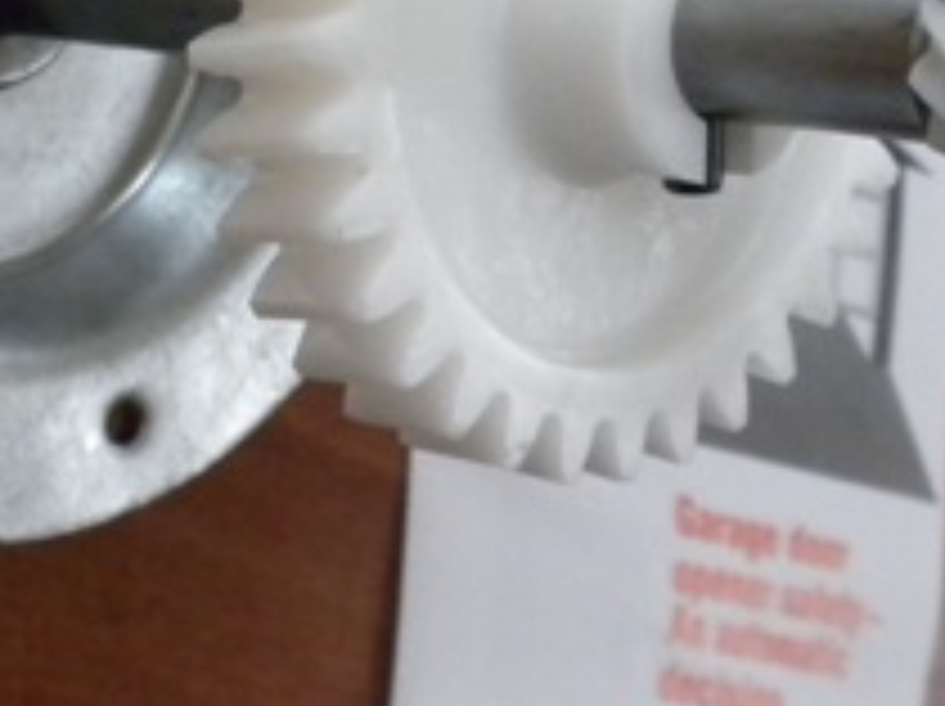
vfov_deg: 13.0
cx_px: 171
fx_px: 3081
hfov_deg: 17.3
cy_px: 81
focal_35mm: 113
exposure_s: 1/60.6
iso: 400
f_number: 3.5
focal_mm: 6.6
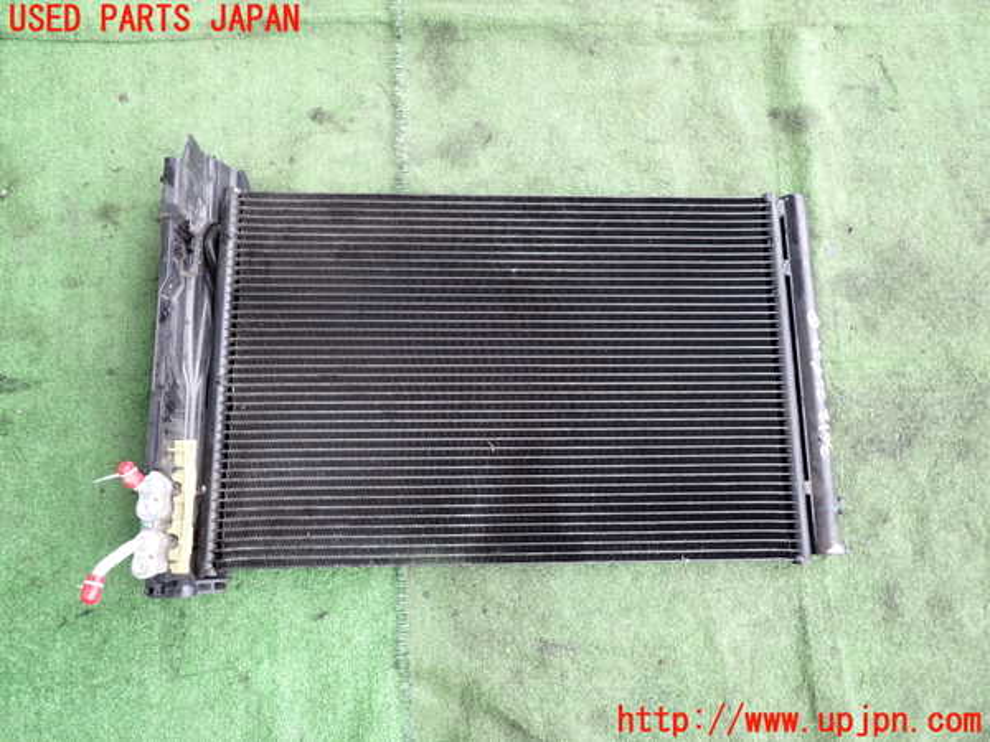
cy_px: 371
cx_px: 495
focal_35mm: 25
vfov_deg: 54.9
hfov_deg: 69.4
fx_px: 715
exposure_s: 1/125
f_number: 2
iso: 100
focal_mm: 4.5
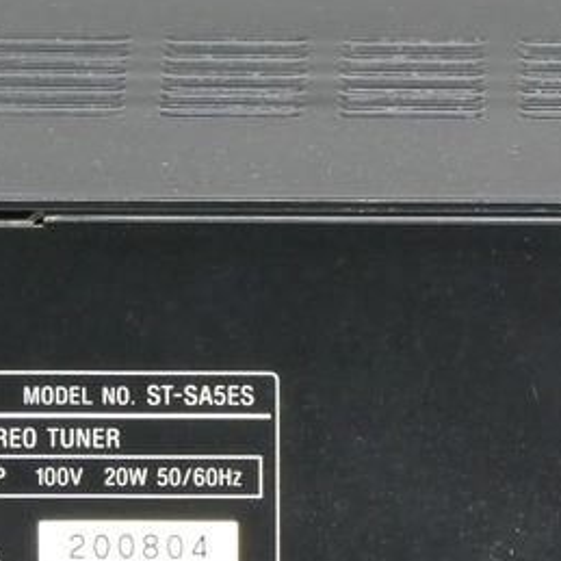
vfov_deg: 1.8
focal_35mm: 984
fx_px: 18042
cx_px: 611
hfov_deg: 1.8
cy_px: 578
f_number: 6.3
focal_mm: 53.8
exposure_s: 1/3.2
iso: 400
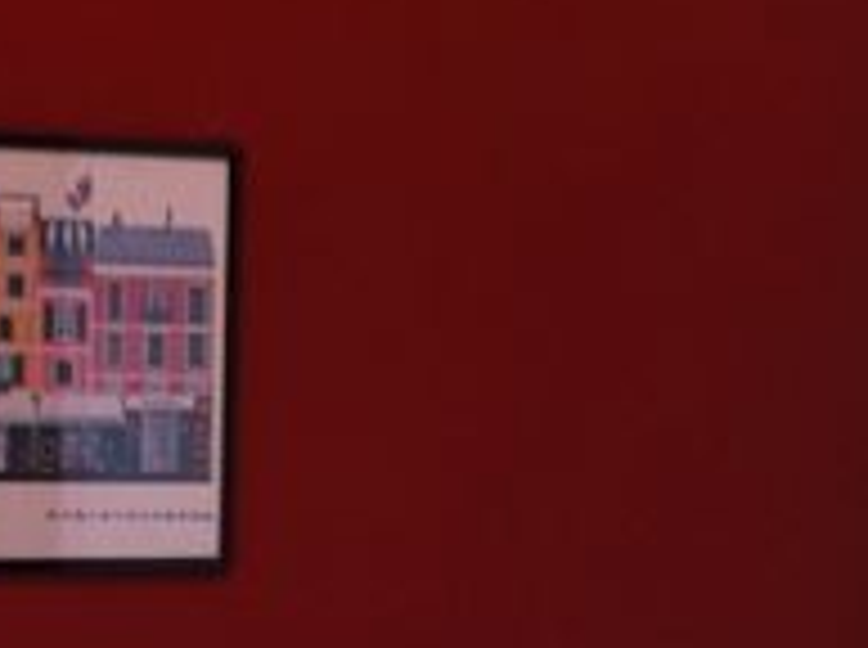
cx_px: 83
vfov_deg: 10.9
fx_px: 3204
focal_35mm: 128
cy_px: 1080
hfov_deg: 15.3
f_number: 2.8
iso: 100
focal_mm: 3.85
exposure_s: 1/25
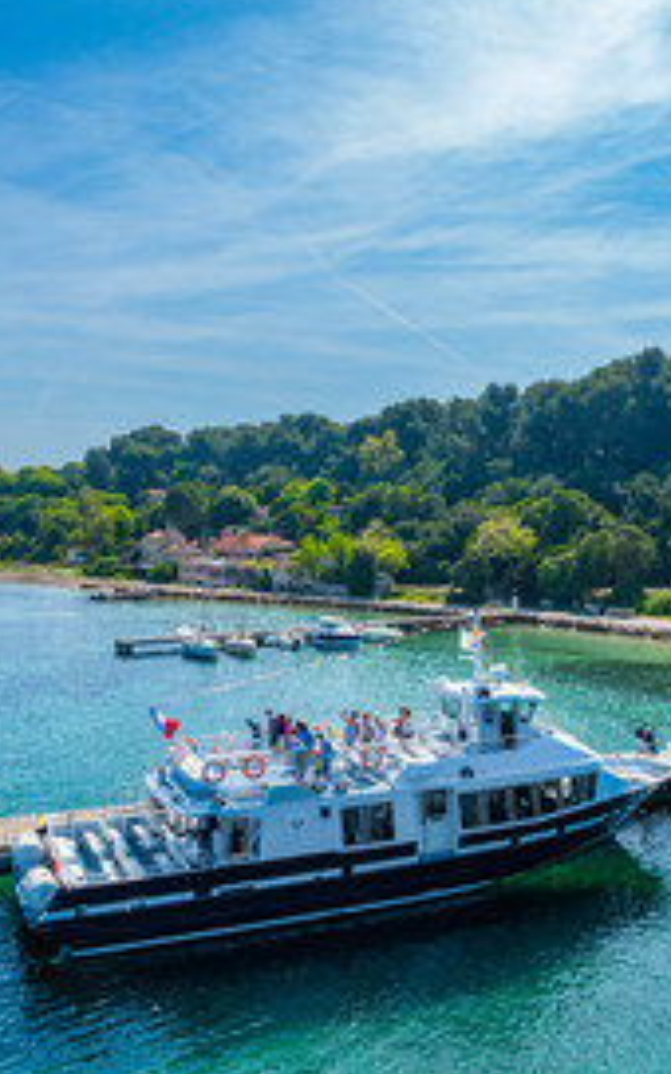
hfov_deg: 36.2
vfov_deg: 55.3
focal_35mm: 35
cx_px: 383
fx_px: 1024
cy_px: 525
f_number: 6.3
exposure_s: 1/1000
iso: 200
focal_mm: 12.3
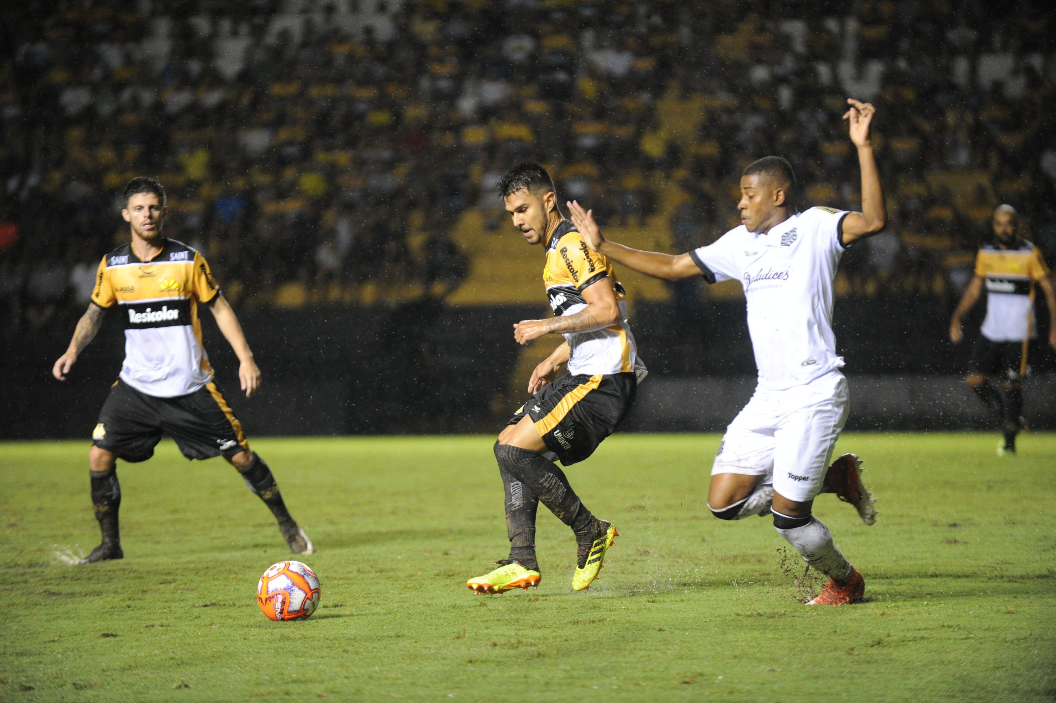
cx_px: 528
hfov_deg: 10.3
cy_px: 352
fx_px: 5864
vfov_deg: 6.9
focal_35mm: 200
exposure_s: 1/1000
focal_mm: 200
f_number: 2.8
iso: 5000
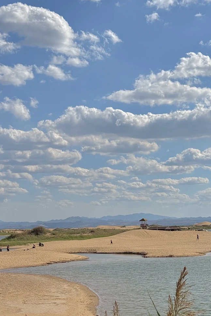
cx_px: 158
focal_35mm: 74
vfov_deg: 27.1
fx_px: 650
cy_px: 216
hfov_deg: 18.3
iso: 50
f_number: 1.78
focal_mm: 6.76
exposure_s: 1/11364
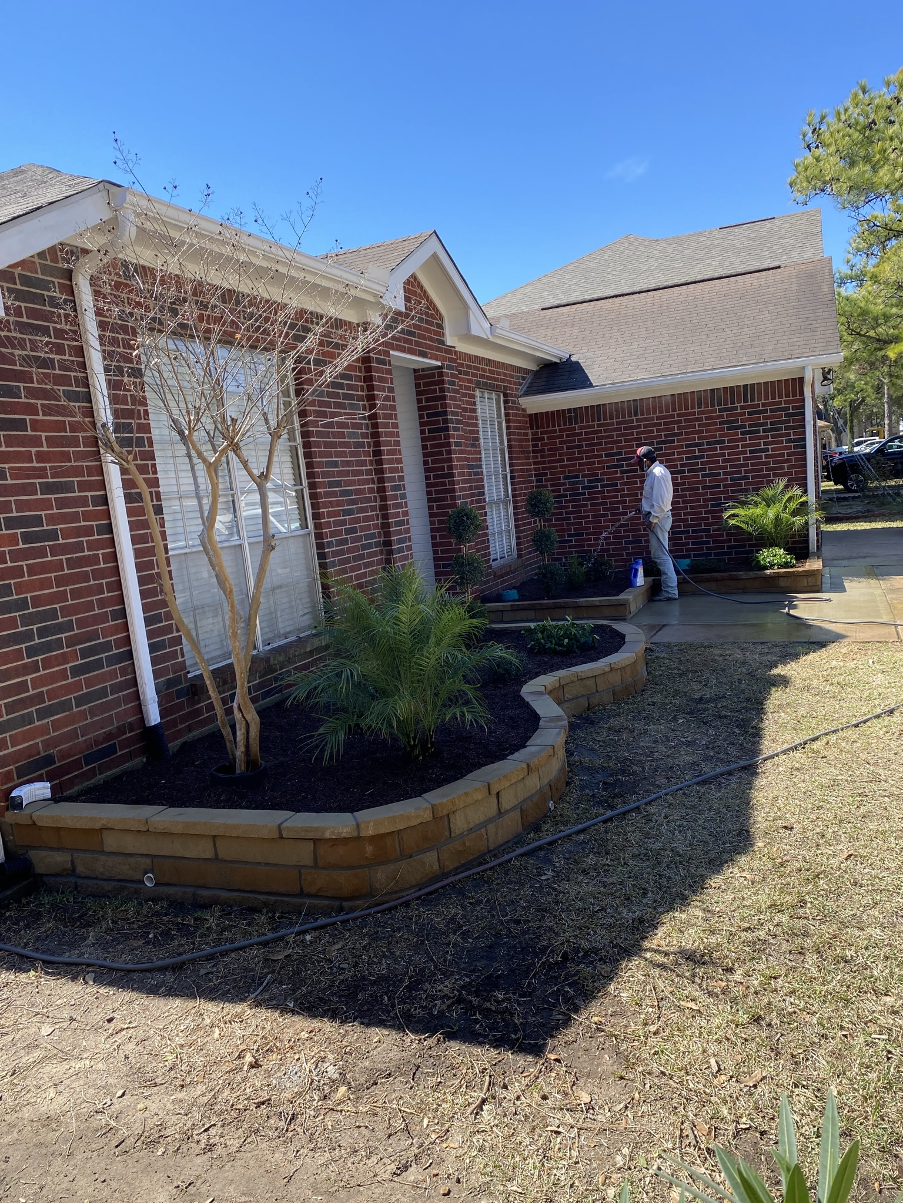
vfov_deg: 67.3
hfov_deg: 53.1
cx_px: 452
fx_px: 904
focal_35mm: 26
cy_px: 602
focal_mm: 4.25
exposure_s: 1/1114
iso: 32
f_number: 1.8
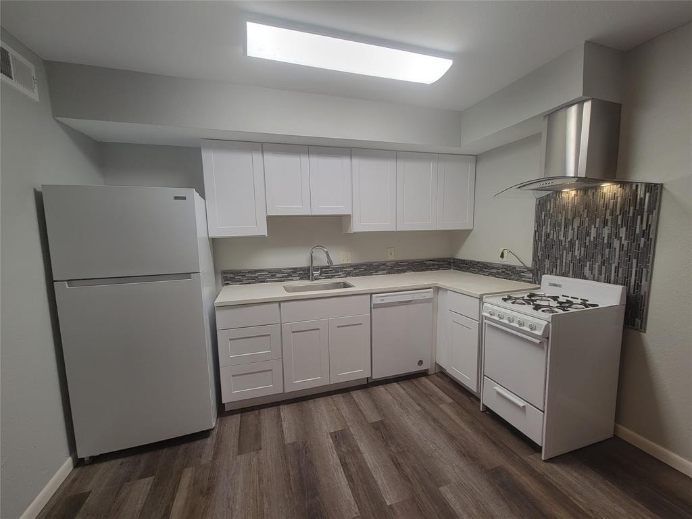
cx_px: 346
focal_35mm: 13
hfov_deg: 106.2
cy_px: 260
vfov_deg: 89.9
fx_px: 260
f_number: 2.2
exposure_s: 1/60
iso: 100
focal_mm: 2.2
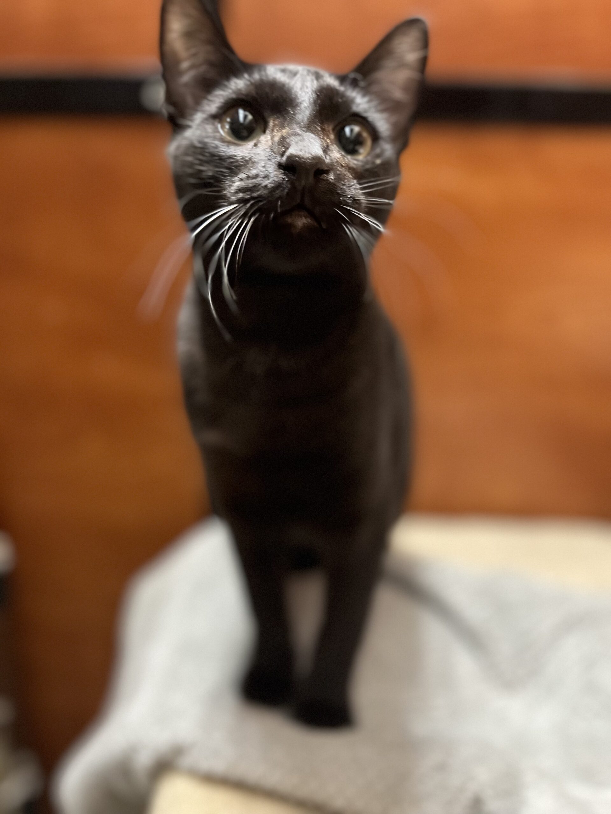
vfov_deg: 67.3
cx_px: 306
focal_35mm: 26
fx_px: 612
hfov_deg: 53.1
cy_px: 407
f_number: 1.5
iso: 500
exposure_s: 1/44
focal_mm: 5.7
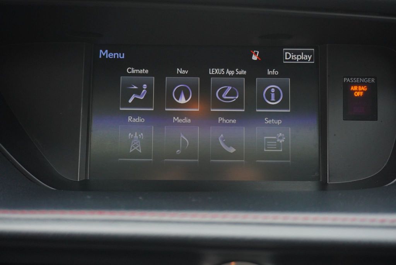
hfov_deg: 42.3
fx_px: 512
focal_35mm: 46
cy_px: 132
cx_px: 198
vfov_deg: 29.0
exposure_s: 1/320
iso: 1000
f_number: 5
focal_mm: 31
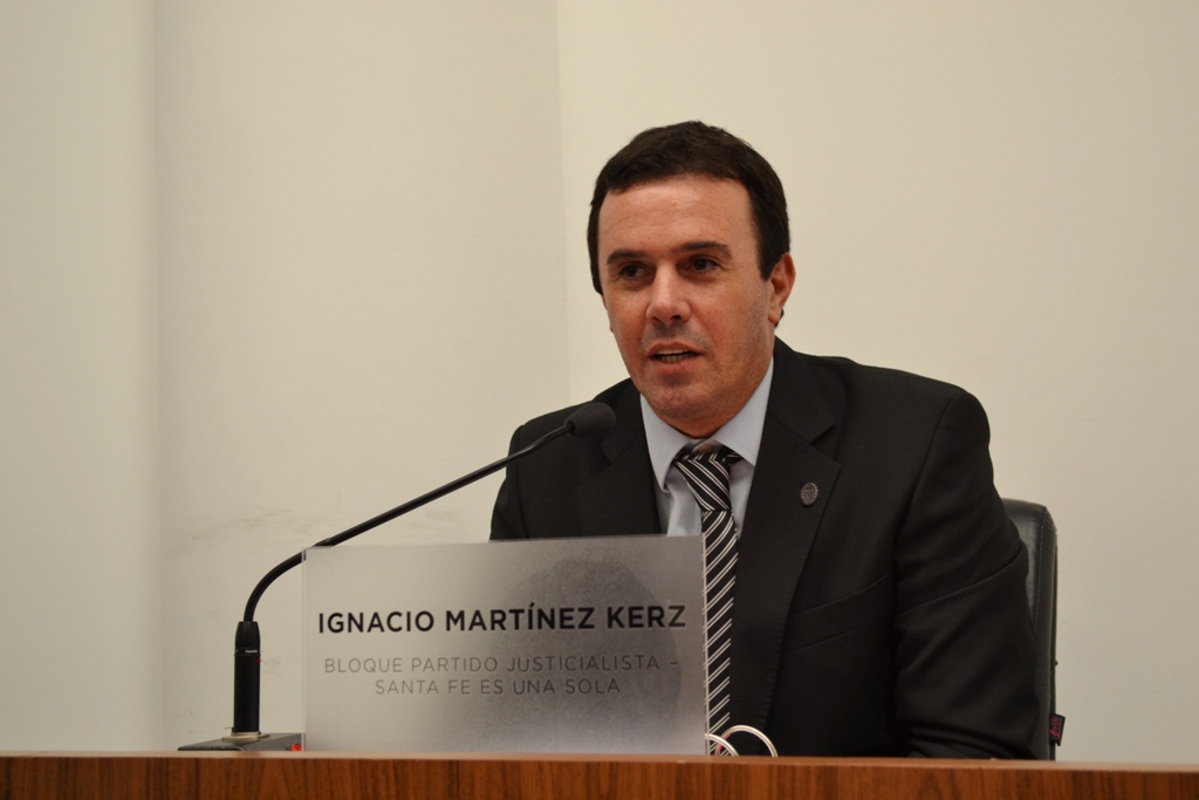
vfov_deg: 23.8
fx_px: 1899
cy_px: 400
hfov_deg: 35.0
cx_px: 600
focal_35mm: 57
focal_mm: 38
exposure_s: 1/20
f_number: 5
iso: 400
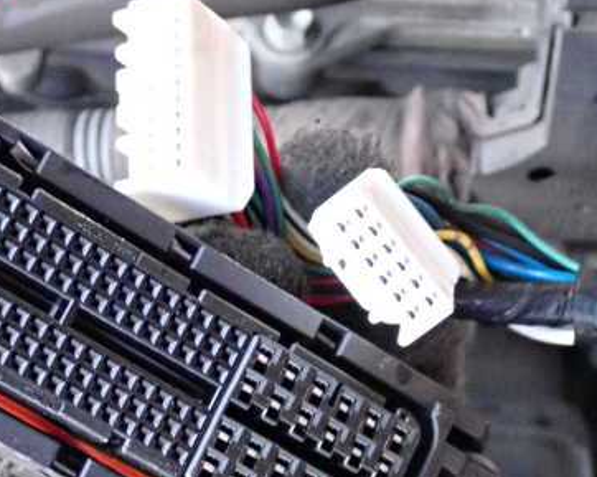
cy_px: 330
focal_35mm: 81
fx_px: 1430
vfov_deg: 18.8
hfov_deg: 23.5
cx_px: 195
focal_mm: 9.01
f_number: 3.2
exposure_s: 1/125
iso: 3200
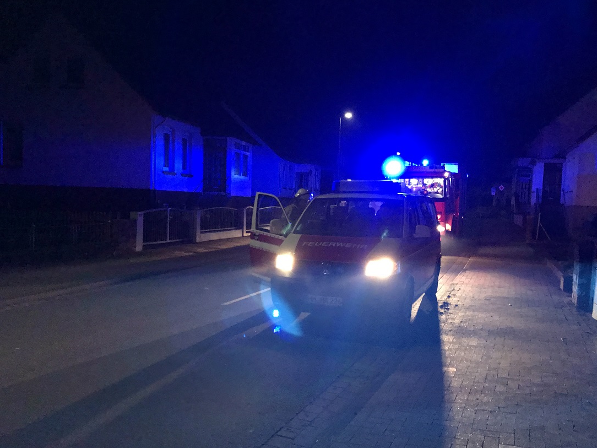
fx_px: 535
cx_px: 330
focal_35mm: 31
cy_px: 244
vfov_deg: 45.4
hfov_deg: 58.2
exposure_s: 1/5
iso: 80
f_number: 1.8
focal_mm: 3.99
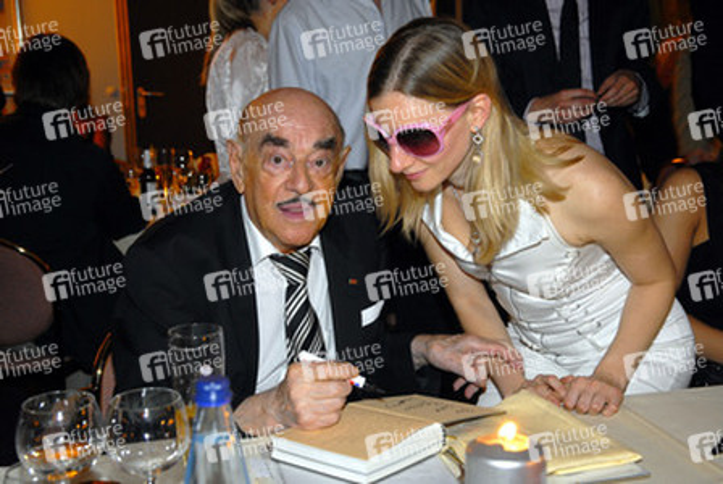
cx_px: 362
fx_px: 1086
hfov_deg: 36.8
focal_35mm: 54
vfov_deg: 25.1
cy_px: 242
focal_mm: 36
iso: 320
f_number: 4.5
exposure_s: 1/20
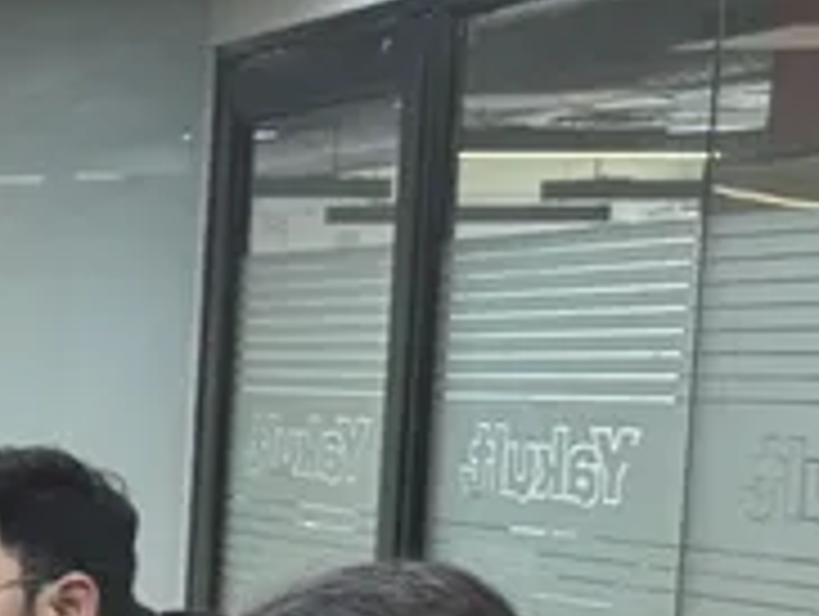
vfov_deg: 9.2
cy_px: 836
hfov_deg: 10.1
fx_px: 3743
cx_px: -1440
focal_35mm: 158
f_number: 1.78
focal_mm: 6.86
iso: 100
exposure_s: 1/100
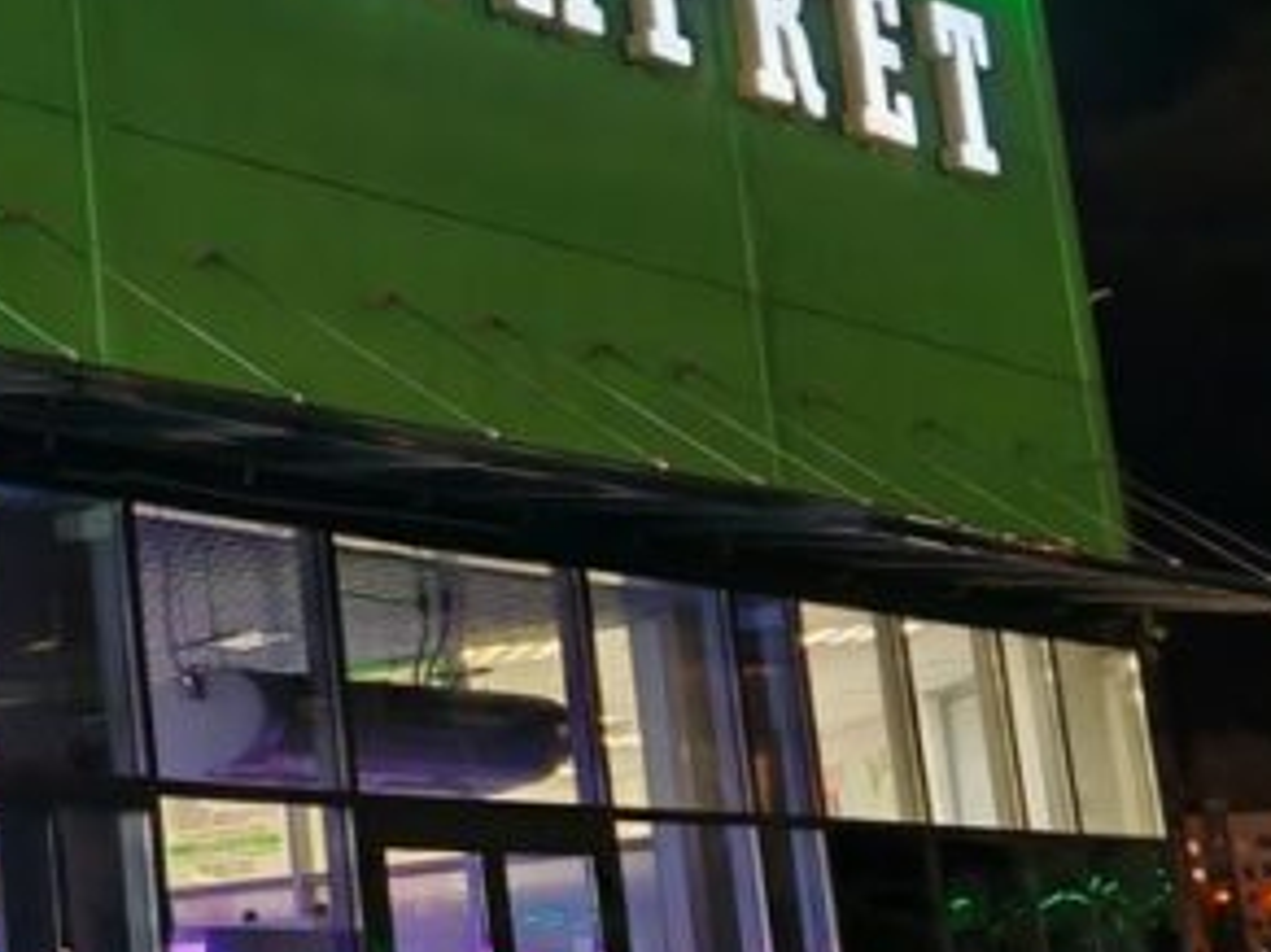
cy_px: 240
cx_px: -275
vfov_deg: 15.5
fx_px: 3487
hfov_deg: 19.4
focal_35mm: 95
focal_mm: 6.67
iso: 320
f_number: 1.9
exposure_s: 1/33
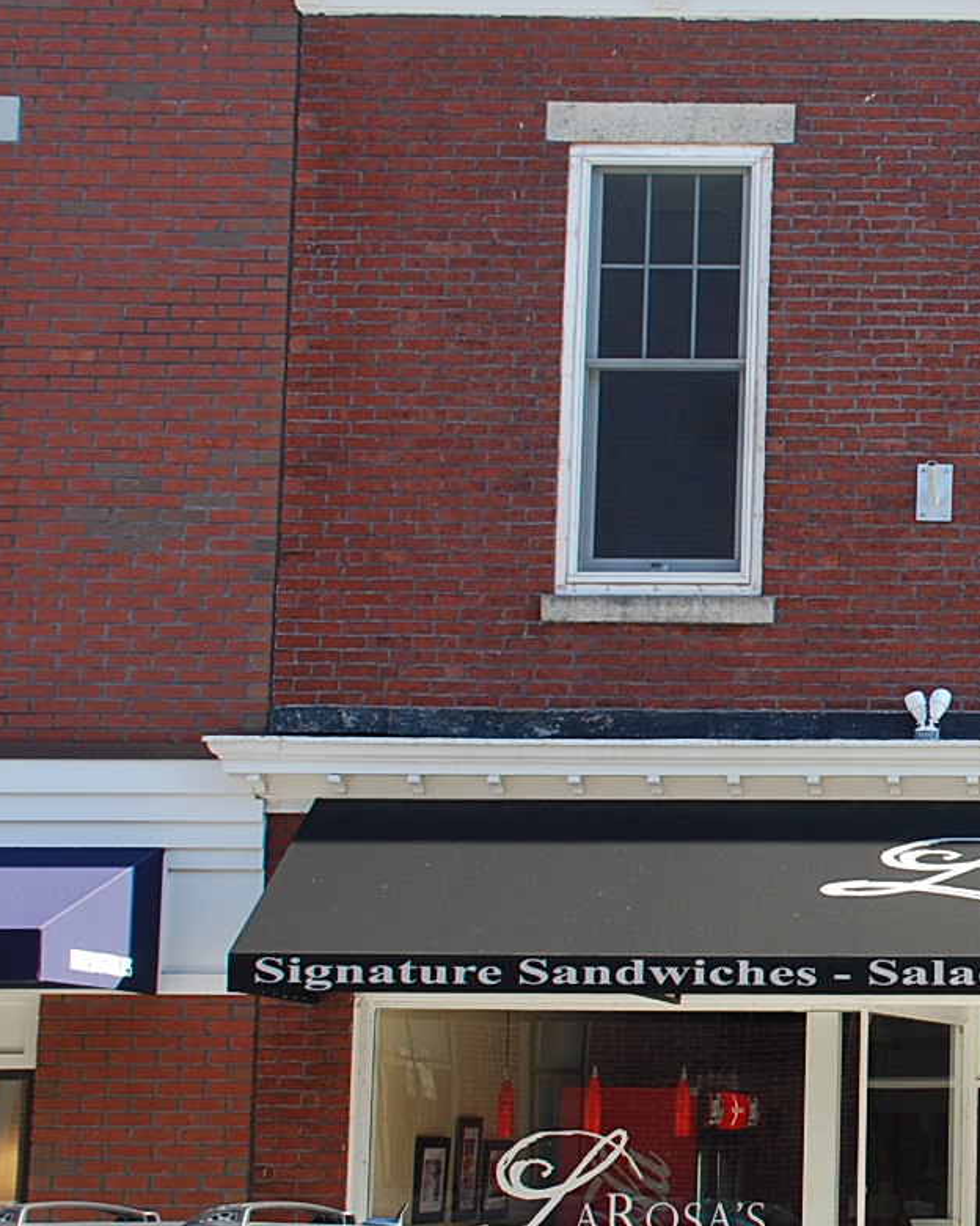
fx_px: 2792
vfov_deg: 24.6
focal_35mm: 77
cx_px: 1255
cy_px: 798
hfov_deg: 18.6
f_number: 5.6
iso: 180
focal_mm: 22
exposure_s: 1/125
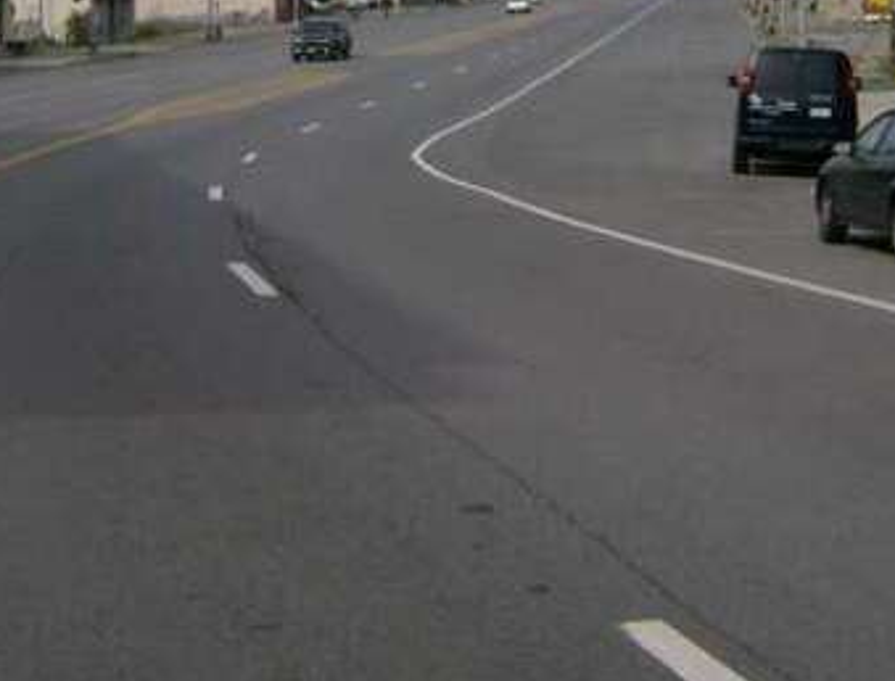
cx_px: 515
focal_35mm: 85
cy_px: -29
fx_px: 2209
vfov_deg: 17.1
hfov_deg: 22.9
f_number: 4.7
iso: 100
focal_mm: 6
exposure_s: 1/2000
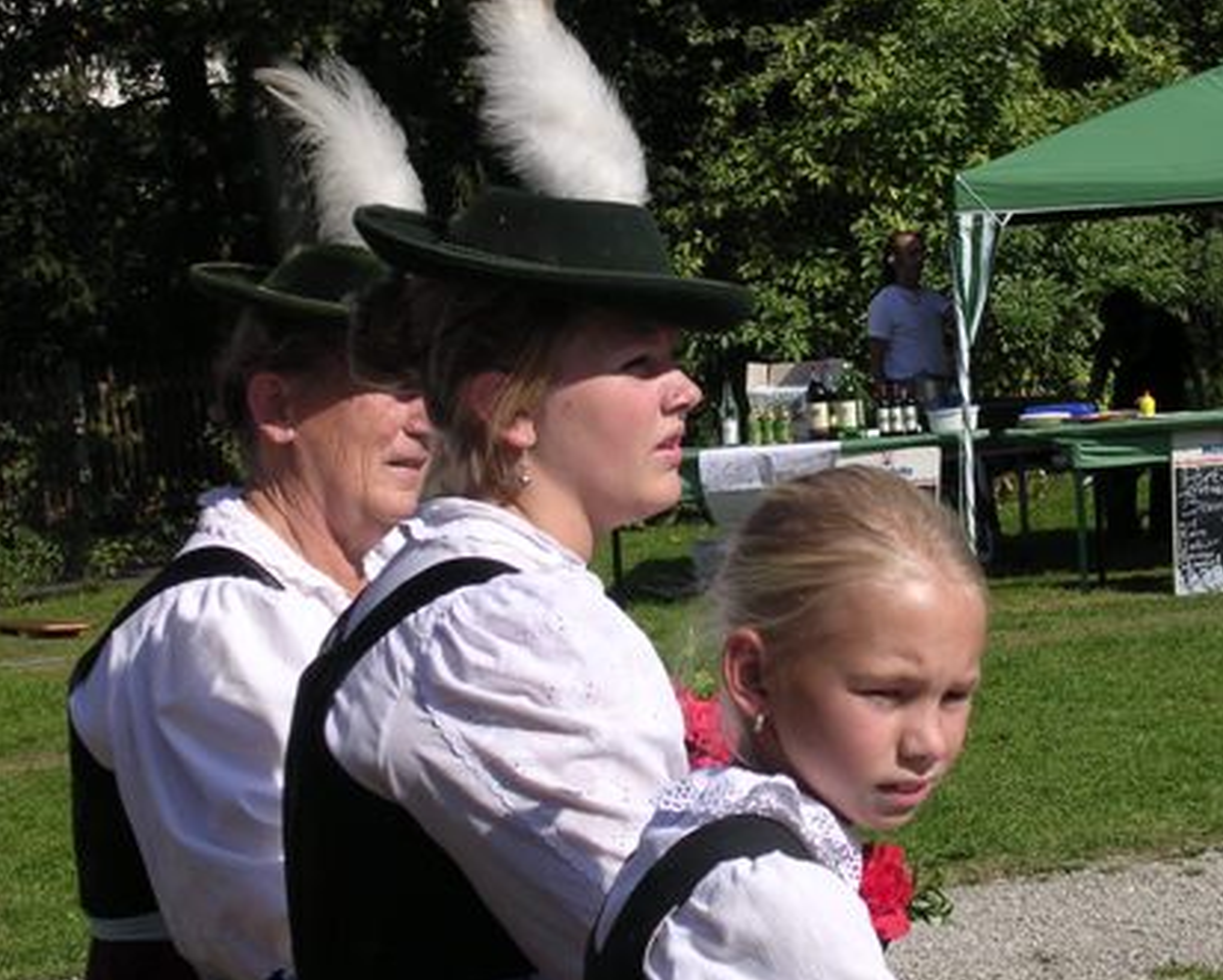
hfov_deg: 21.0
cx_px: 634
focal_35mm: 91
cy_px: 491
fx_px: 3296
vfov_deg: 16.9
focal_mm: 13
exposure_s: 1/828
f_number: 4.1
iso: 100
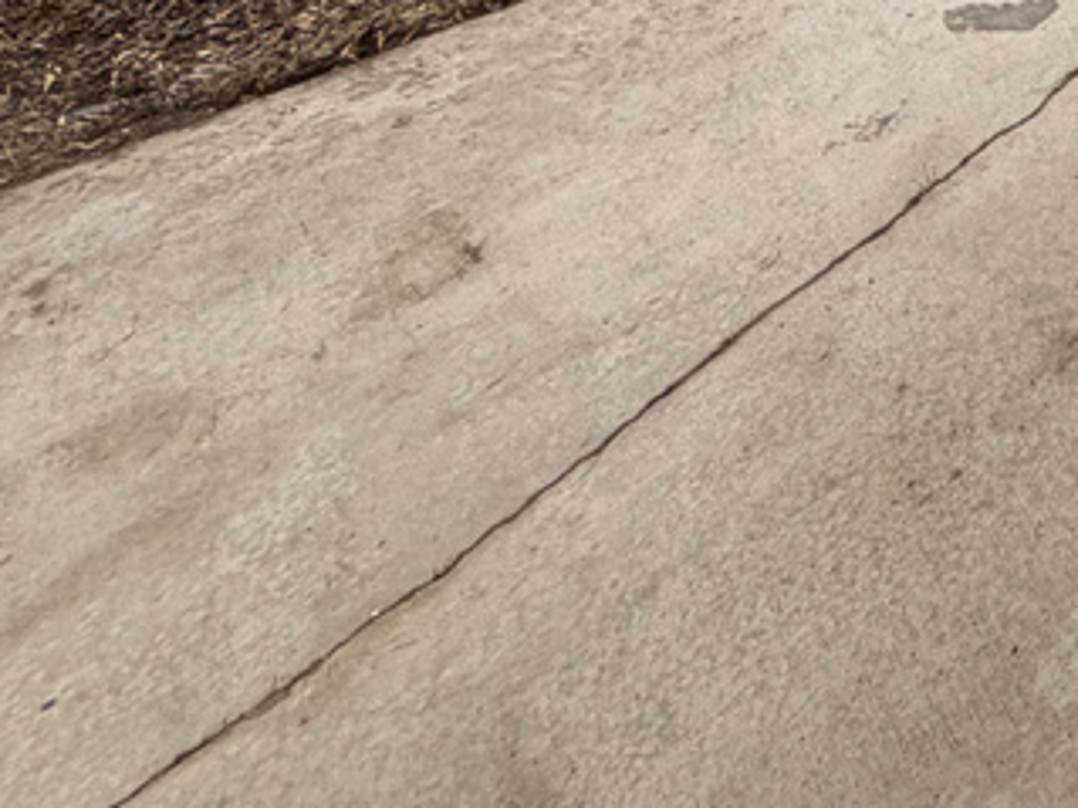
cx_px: 1561
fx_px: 1401
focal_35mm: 45
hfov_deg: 29.1
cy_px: -416
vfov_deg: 24.6
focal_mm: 2.22
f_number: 2.2
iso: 40
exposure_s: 1/238
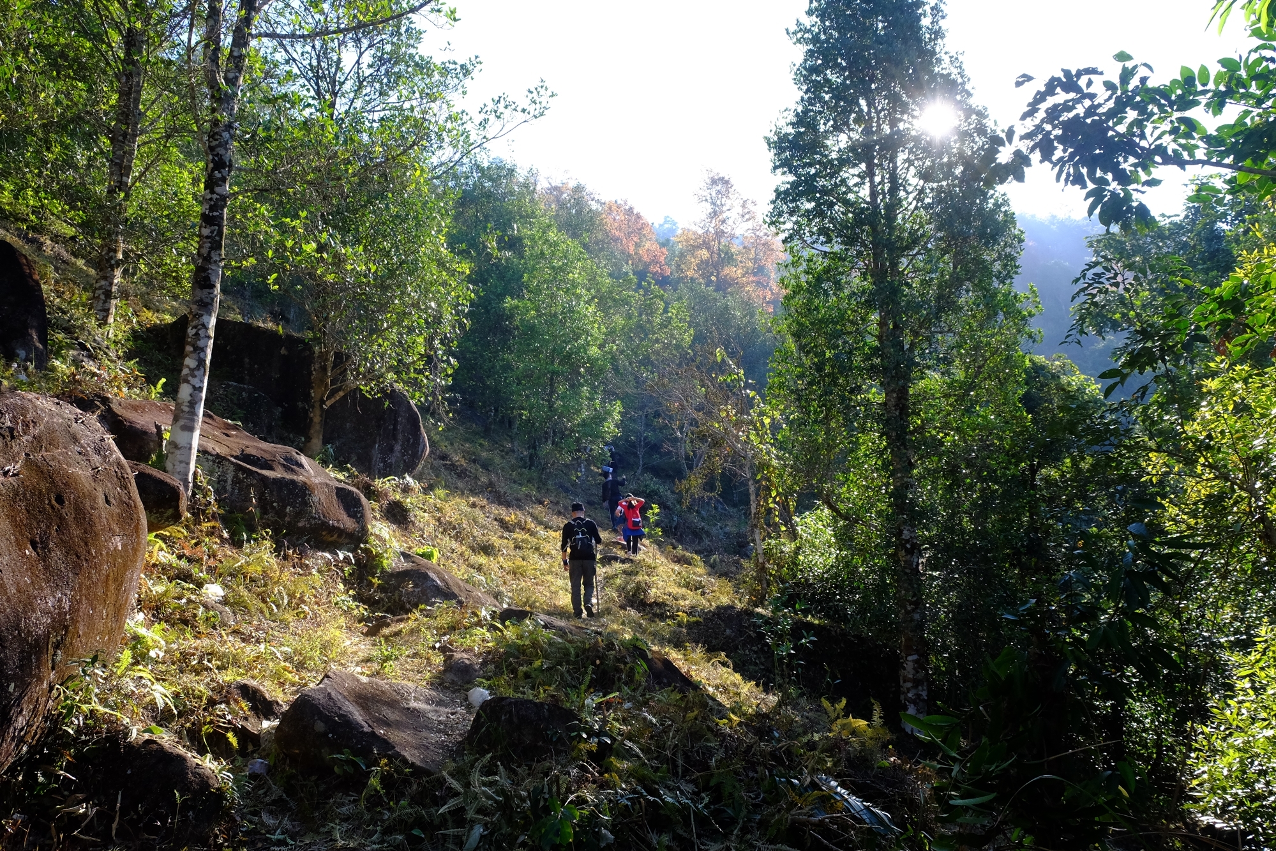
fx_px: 957
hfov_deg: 67.4
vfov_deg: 47.9
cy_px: 426
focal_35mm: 27
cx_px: 638
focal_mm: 18
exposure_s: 1/1000
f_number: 7.1
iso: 2000
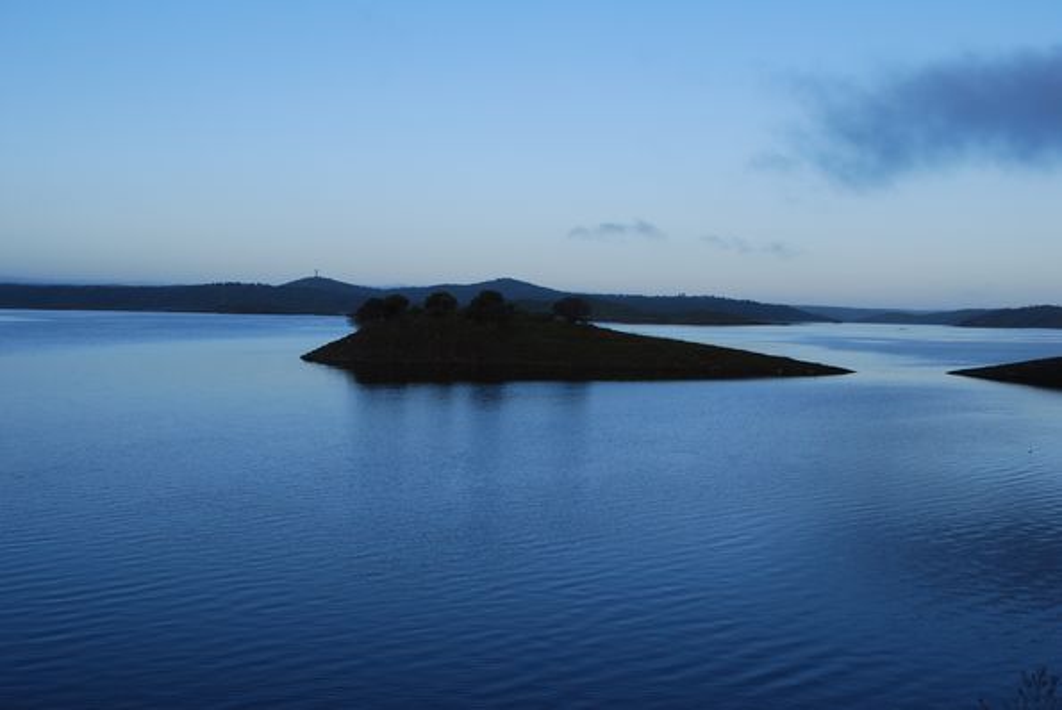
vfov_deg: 34.3
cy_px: 355
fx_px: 1152
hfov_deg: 49.5
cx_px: 531
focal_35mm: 39
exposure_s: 1/160
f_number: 6.3
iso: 100
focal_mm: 26
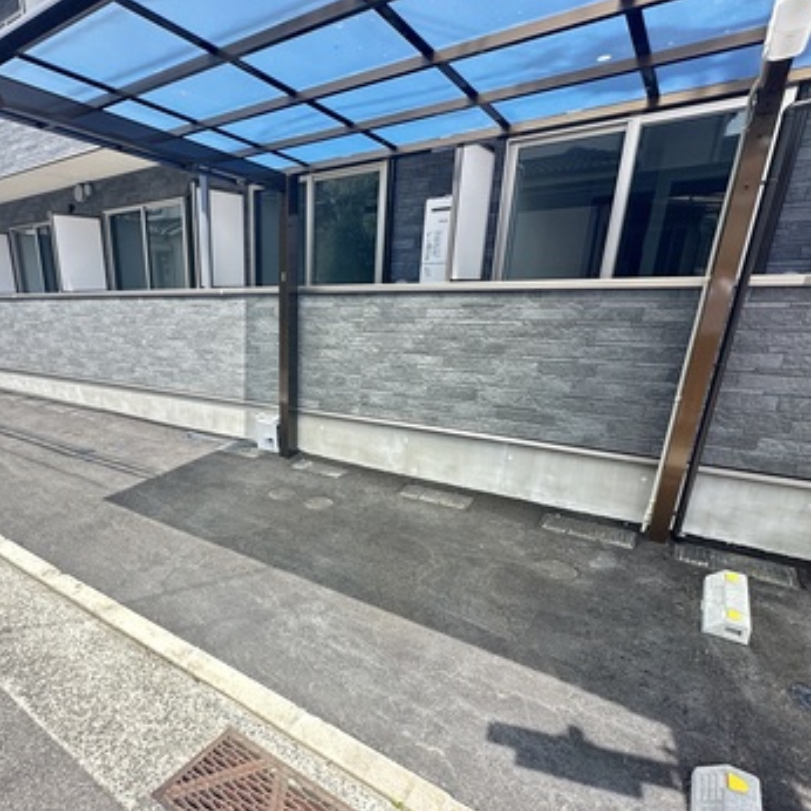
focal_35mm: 20
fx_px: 530
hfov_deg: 72.1
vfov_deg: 74.2
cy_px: 476
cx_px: 255
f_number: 2.2
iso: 40
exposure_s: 1/232
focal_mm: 2.22
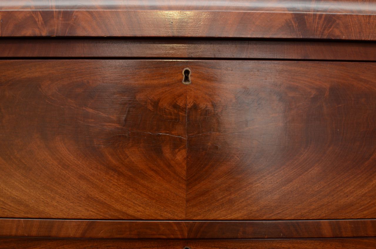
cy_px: 124
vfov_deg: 25.6
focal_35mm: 52
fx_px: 547
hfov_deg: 37.9
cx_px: 188
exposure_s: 1/125
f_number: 4
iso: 800
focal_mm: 35
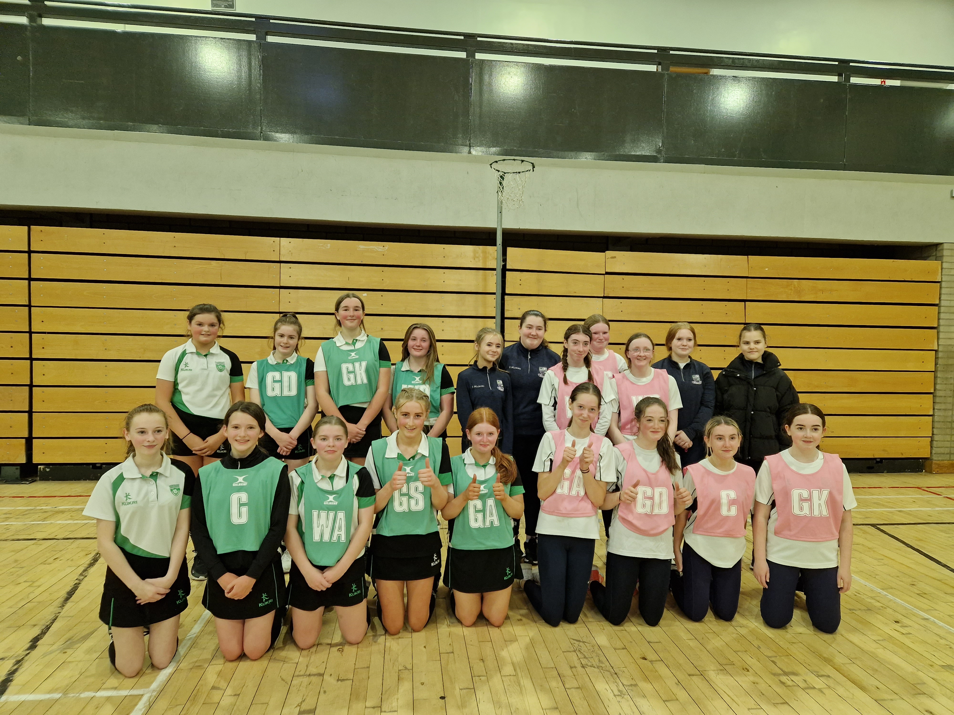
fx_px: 634
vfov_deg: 58.9
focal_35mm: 23
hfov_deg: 73.9
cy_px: 358
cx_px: 477
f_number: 1.8
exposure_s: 1/100
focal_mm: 5.4
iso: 250
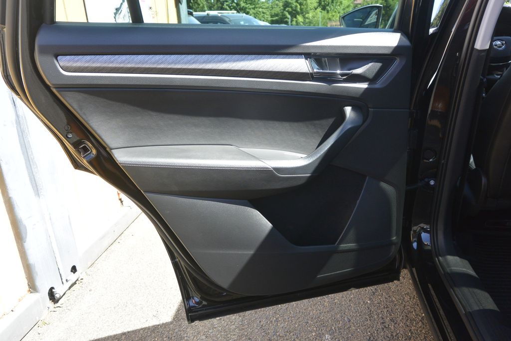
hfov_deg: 67.4
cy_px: 170
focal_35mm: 27
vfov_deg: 47.9
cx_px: 256
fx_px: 383
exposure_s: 1/250
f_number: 3.5
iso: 160
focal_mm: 10
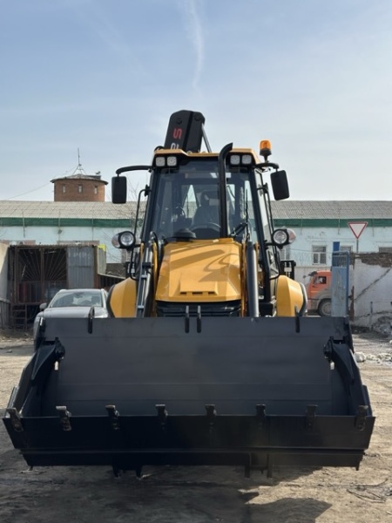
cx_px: 196
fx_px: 725
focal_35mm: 48
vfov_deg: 39.7
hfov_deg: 30.3
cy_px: 262
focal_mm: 6.86
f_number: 1.78
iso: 80
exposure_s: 1/7634
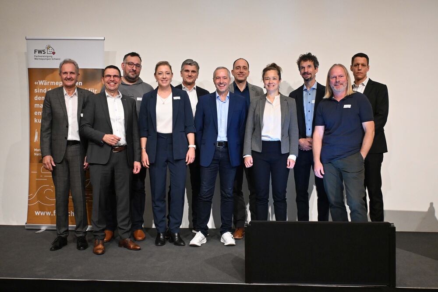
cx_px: 219
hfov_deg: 47.1
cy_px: 146
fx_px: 502
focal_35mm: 41
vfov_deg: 32.5
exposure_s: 1/100
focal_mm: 27.5
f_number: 4.5
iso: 3200
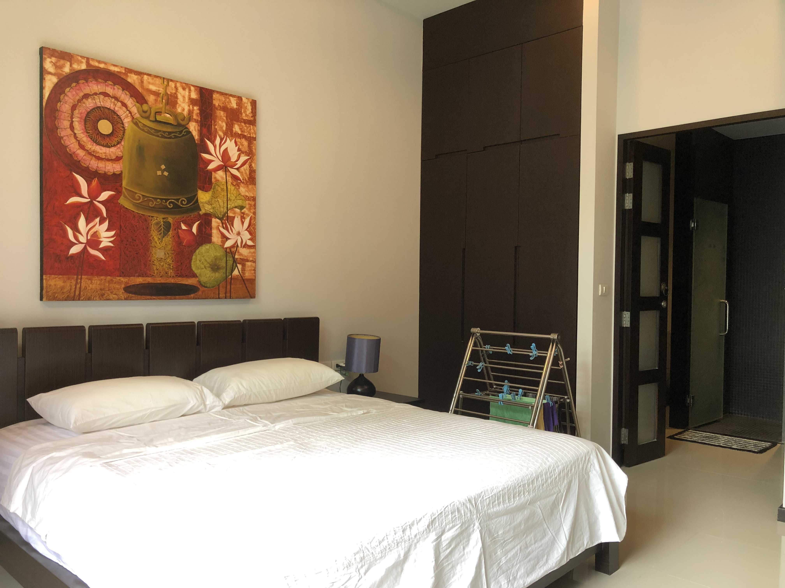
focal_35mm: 28
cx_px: 392
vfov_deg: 49.7
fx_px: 635
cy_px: 294
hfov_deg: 63.4
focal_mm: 4
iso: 32
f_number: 1.8
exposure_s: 1/33
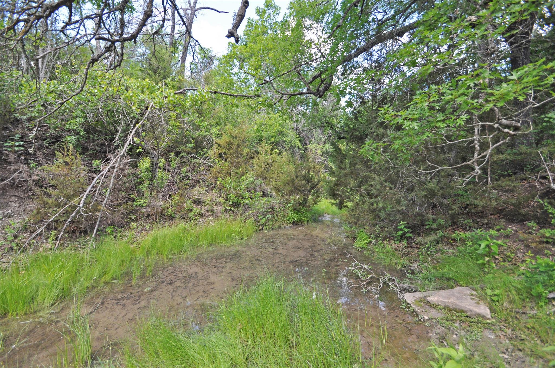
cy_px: 184
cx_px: 278
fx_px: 231
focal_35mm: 15
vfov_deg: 77.2
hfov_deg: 100.5
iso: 640
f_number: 4.5
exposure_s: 1/400
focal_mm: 10
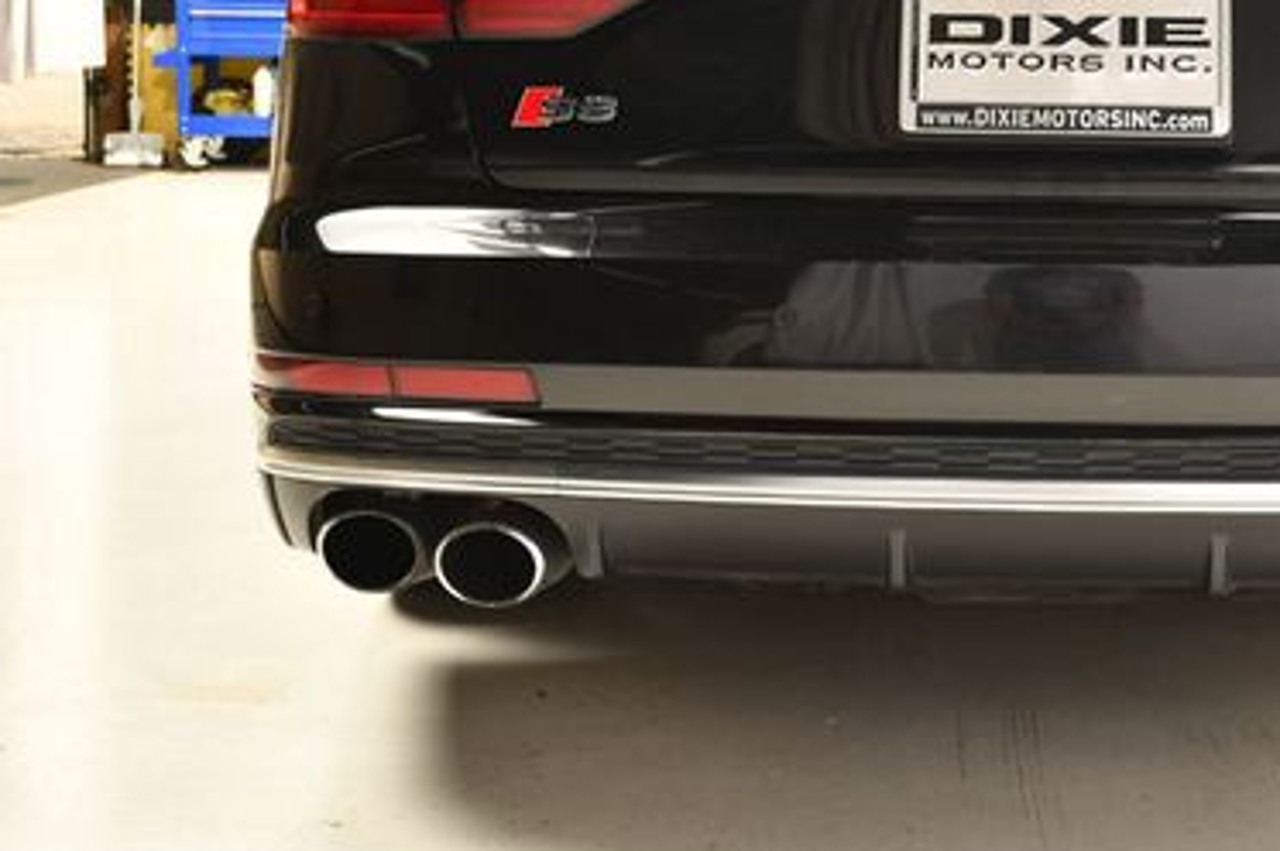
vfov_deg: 20.0
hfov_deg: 29.4
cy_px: 151
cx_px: 1016
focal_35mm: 67
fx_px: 2380
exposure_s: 1/160
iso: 100
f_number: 7.1
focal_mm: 26
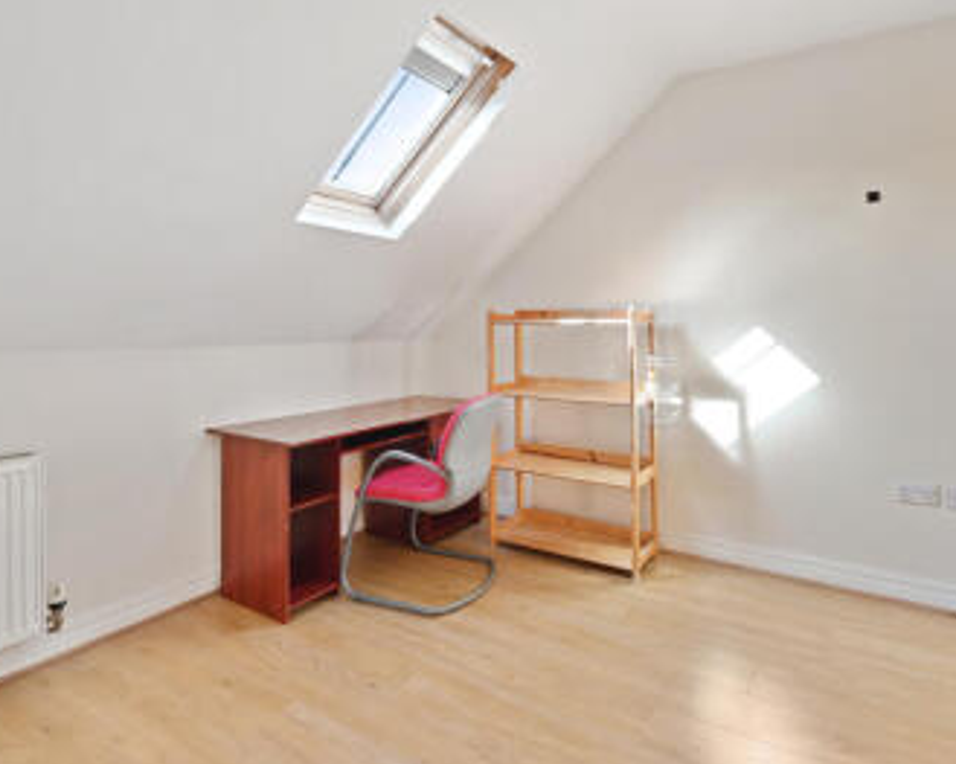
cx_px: 532
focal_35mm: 19
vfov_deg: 70.6
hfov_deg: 83.0
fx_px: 537
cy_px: 341
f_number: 7.1
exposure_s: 1/50
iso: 2800
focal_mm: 14
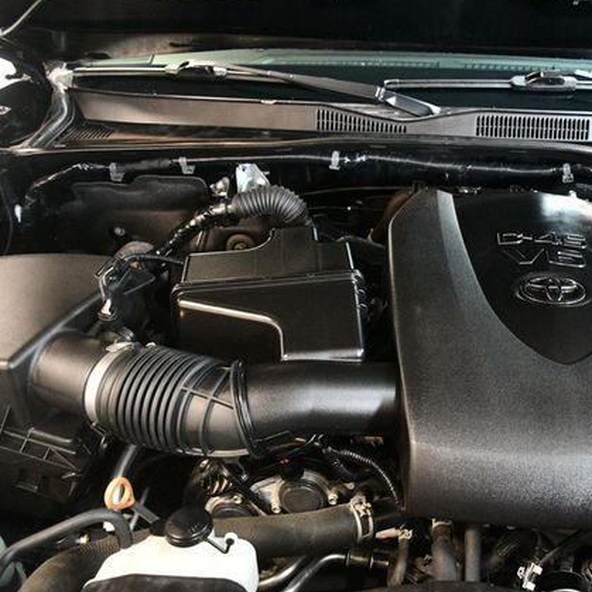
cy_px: 292
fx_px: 677
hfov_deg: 46.1
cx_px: 418
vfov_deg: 47.2
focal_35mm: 35
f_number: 3.5
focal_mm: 18
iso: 5600
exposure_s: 1/60
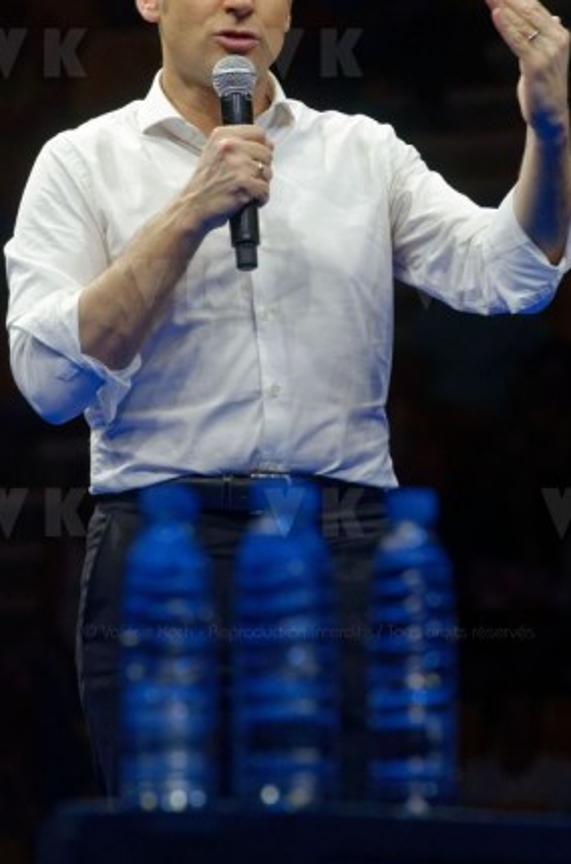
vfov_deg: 4.9
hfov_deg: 3.3
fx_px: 10033
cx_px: 313
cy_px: 330
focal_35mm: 419
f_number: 5.6
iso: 1000
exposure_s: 1/100
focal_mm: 200
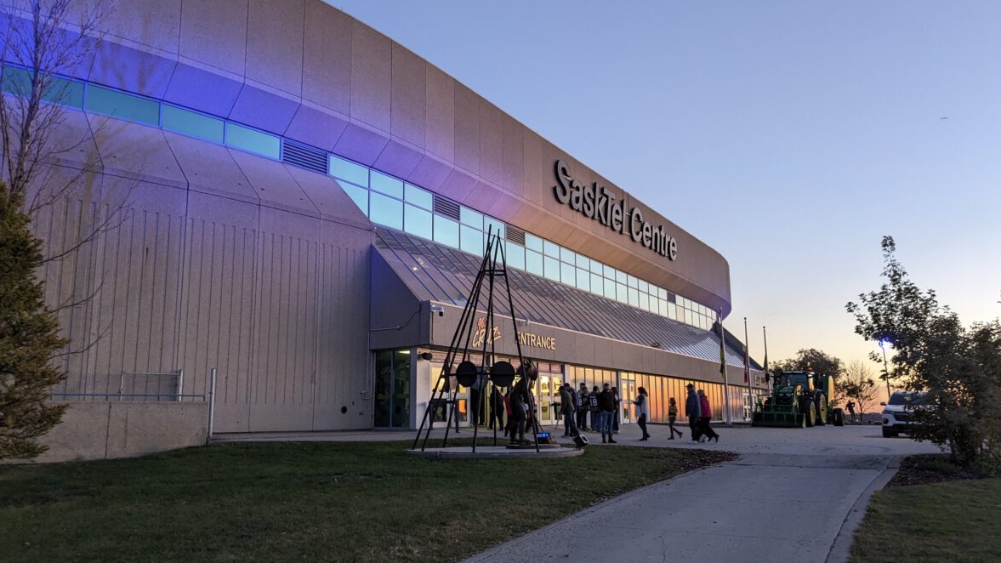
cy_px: 278
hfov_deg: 64.3
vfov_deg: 38.9
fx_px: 796
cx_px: 504
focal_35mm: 30
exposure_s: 1/40
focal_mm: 4.38
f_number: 1.73
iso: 101
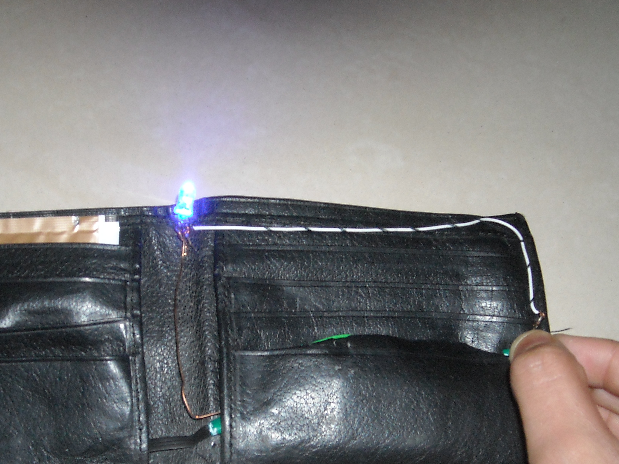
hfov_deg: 36.6
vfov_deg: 27.7
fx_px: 930
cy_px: 342
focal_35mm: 52
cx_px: 231
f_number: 2.8
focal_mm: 5.7
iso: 200
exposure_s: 1/60
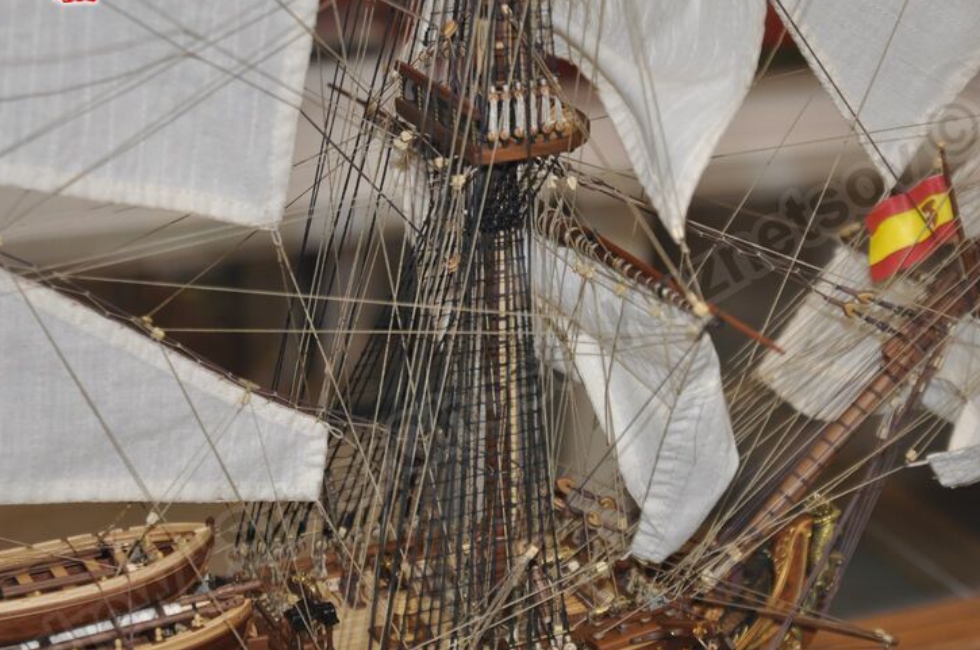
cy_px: 365
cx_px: 547
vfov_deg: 12.9
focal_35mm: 106
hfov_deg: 19.3
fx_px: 2881
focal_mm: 50
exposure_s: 1/60
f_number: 2.8
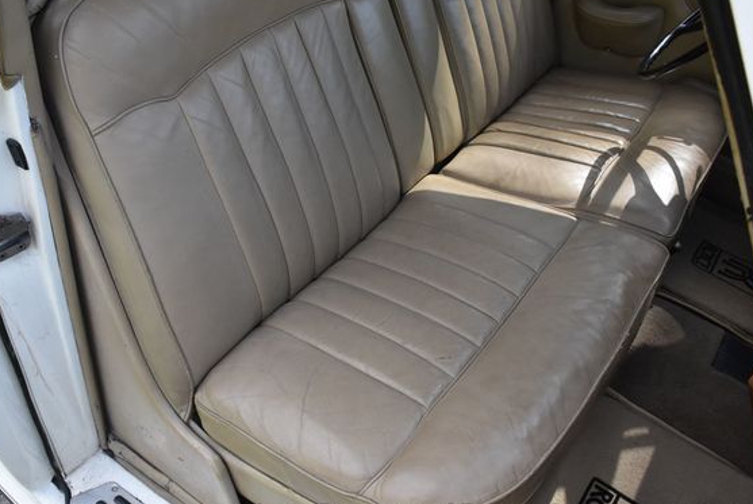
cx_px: 350
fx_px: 649
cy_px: 251
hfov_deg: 60.2
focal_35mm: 31
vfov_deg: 42.4
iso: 800
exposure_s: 1/500
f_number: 8
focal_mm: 18
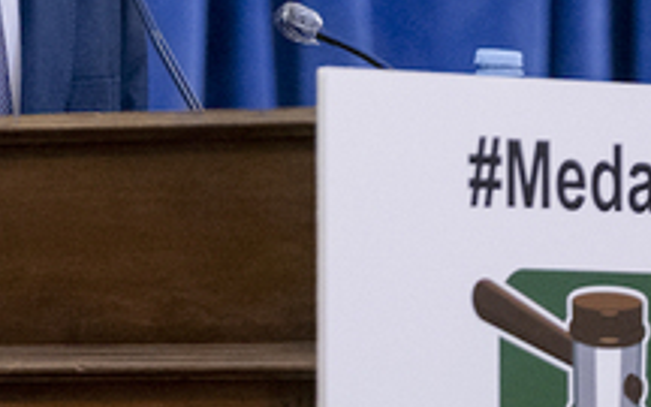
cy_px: 42
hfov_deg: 4.2
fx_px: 8871
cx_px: 298
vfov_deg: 2.6
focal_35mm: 500
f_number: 2.8
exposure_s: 1/200
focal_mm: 146
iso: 5000
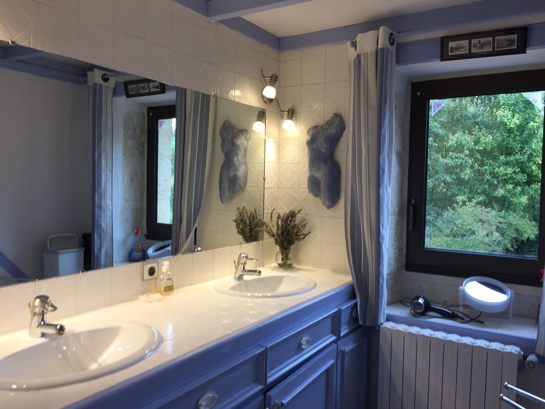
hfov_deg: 61.7
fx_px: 457
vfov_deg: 48.2
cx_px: 272
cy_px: 204
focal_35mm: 29
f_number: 2.2
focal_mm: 4.15
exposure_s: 1/100
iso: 50
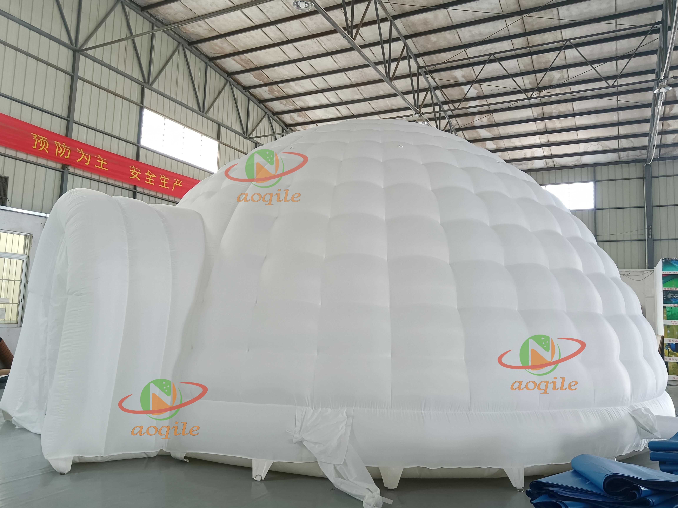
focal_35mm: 27
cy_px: 254
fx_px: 529
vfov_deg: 51.4
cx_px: 339
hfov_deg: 65.3
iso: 483
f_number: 1.9
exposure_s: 1/50
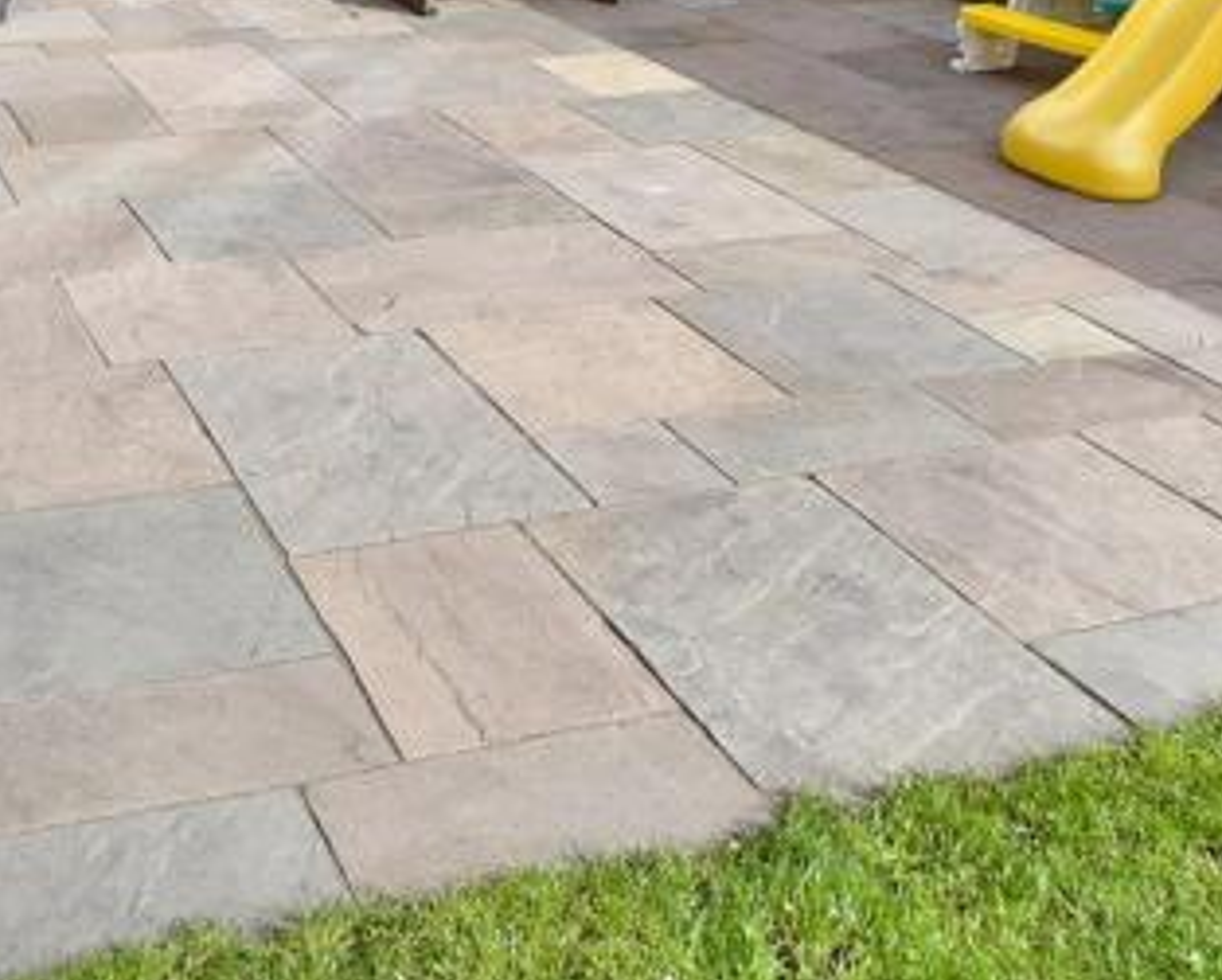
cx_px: 238
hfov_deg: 38.7
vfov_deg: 26.8
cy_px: -342
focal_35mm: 46
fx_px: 1665
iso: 160
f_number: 6.3
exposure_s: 1/400
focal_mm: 10
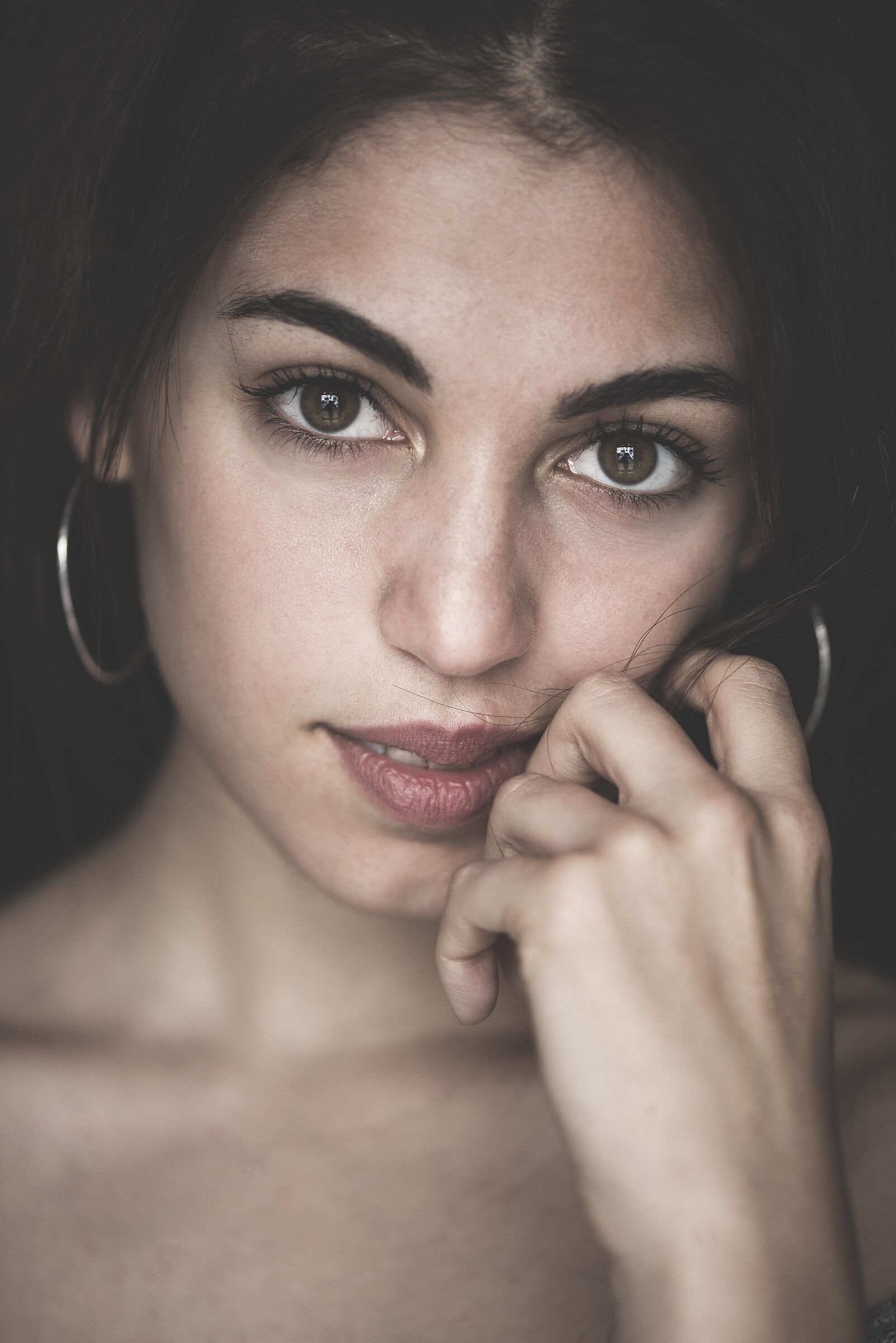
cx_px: 448
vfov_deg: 19.4
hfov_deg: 13.1
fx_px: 3916
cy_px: 672
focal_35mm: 105
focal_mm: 105
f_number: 3.3
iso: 320
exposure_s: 1/200
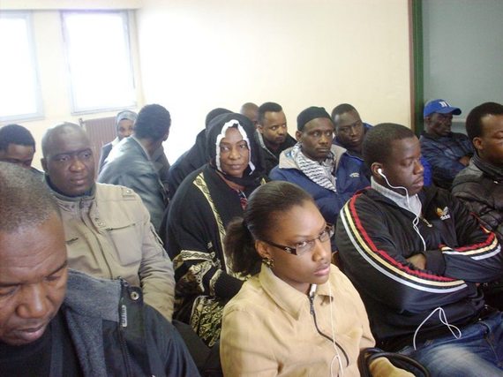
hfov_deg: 50.2
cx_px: 252
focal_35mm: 37
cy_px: 188
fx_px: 537
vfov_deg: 38.6
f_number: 2.8
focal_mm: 6.2
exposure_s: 1/8
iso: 200
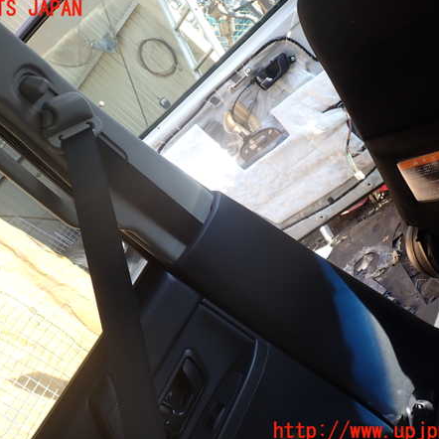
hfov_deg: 46.0
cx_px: 200
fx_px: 517
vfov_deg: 46.0
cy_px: 220
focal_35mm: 36
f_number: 3.2
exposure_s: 1/80
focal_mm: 5.4
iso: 100
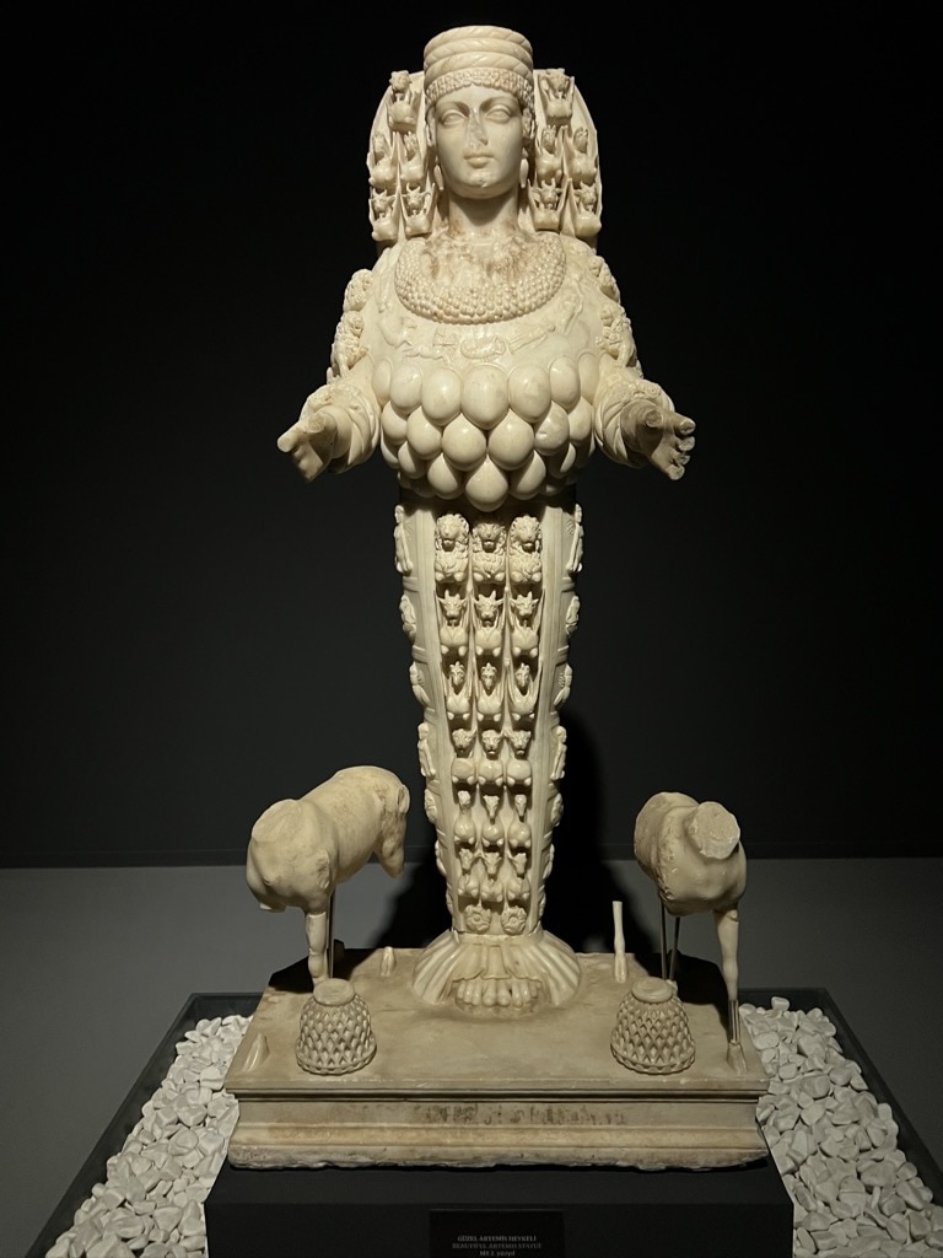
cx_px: 472
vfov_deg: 67.3
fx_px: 944
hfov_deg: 53.1
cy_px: 629
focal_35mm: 26
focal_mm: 5.7
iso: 500
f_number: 1.5
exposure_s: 1/50
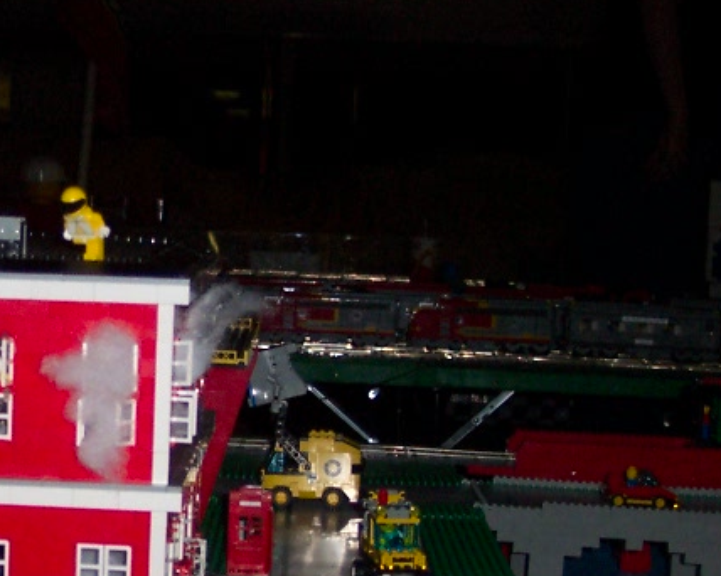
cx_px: 118
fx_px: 1920
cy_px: 421
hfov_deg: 21.0
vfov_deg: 17.0
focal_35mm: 90
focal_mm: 8
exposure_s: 1/30
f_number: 2.8
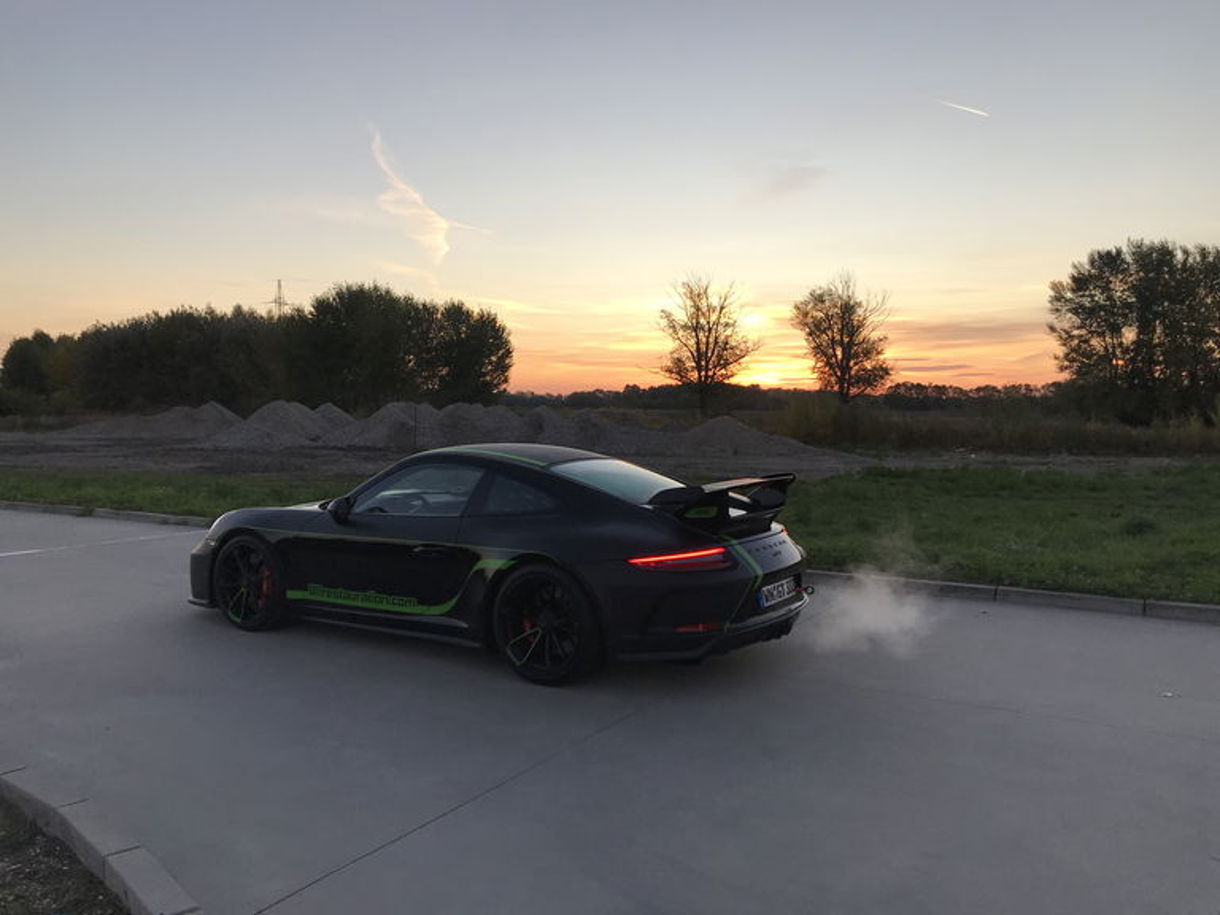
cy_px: 458
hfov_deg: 63.4
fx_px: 987
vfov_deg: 49.7
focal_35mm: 28
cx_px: 610
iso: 20
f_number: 1.8
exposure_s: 1/211
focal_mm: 3.99
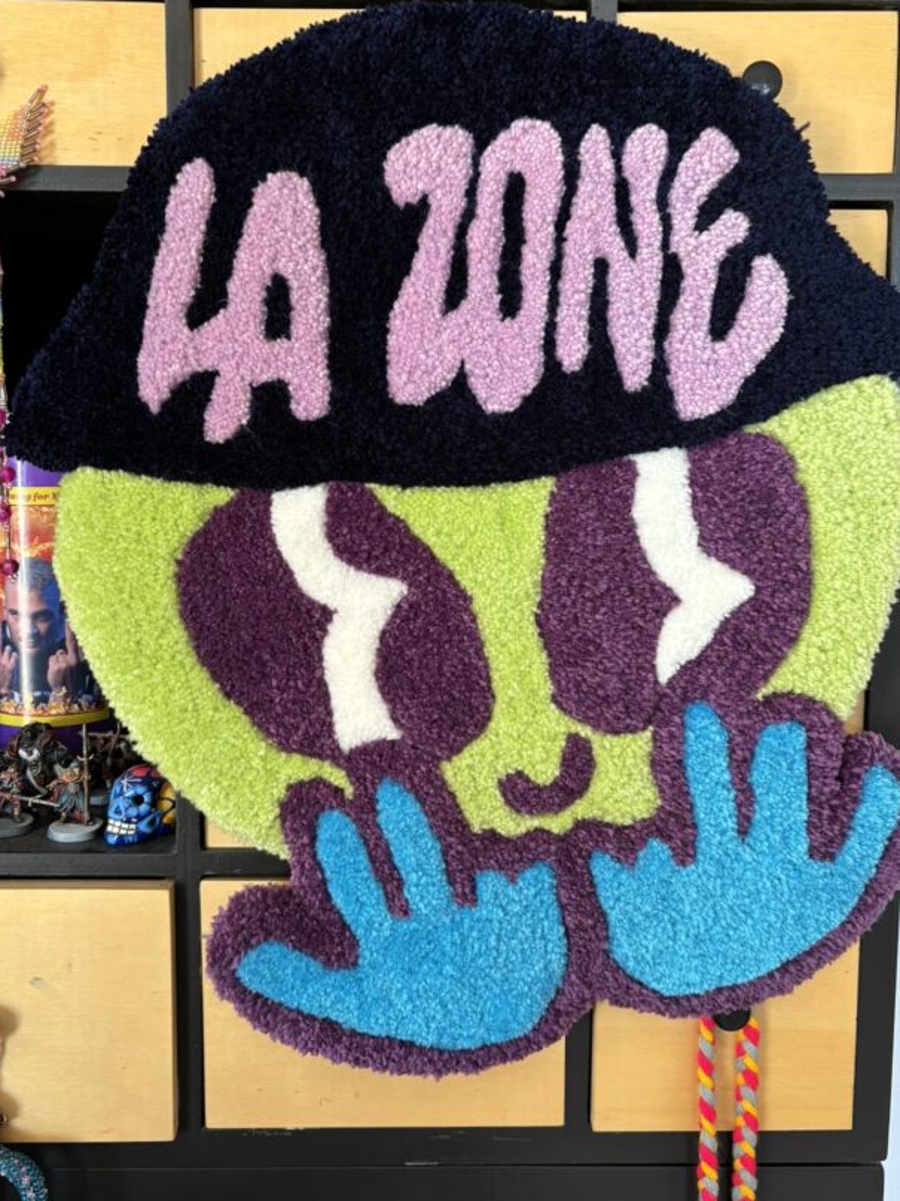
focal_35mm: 33
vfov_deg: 55.3
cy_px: 558
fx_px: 1144
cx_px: 460
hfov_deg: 42.9
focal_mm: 5.96
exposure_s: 1/76
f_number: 1.6
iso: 125
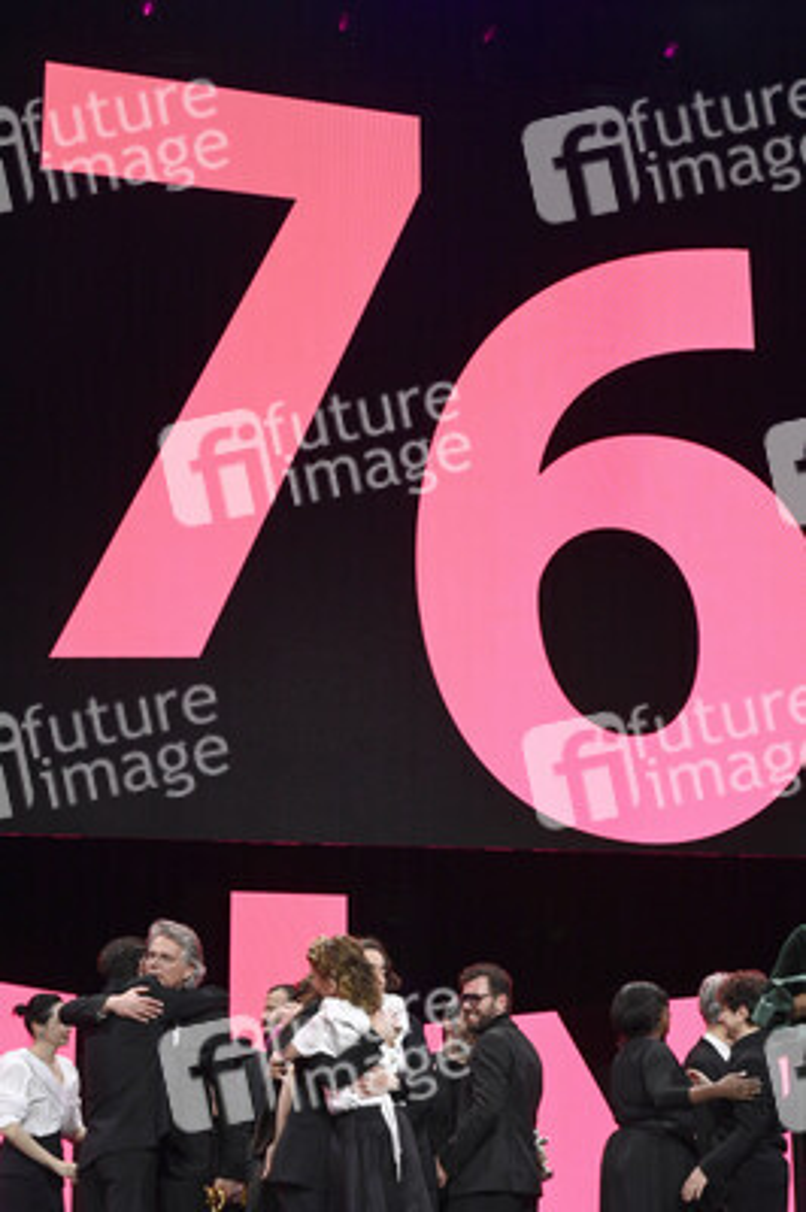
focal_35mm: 70
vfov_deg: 28.9
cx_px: 403
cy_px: 606
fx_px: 2355
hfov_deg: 19.4
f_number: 5.6
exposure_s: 1/250
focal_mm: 70
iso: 5000
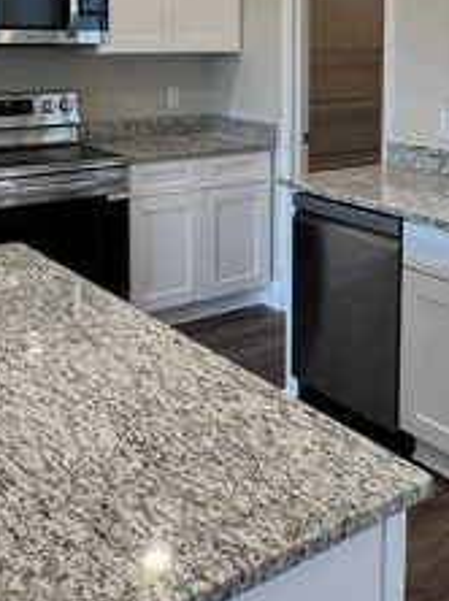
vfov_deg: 40.2
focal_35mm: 45
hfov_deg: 31.6
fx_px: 780
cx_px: 330
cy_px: 108
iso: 125
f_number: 1.8
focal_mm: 1.57
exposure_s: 1/120
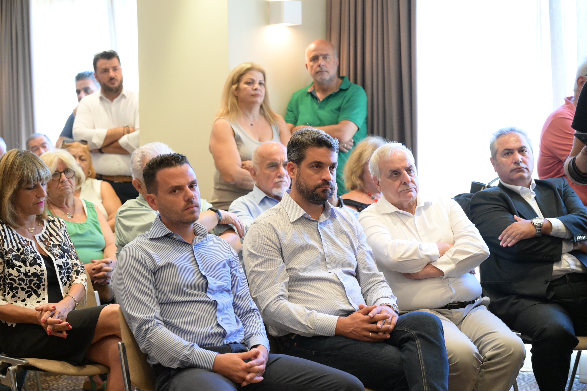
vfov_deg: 20.9
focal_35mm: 65
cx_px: 294
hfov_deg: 31.0
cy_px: 196
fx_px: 1060
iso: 6400
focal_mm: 65
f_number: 4
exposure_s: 1/160
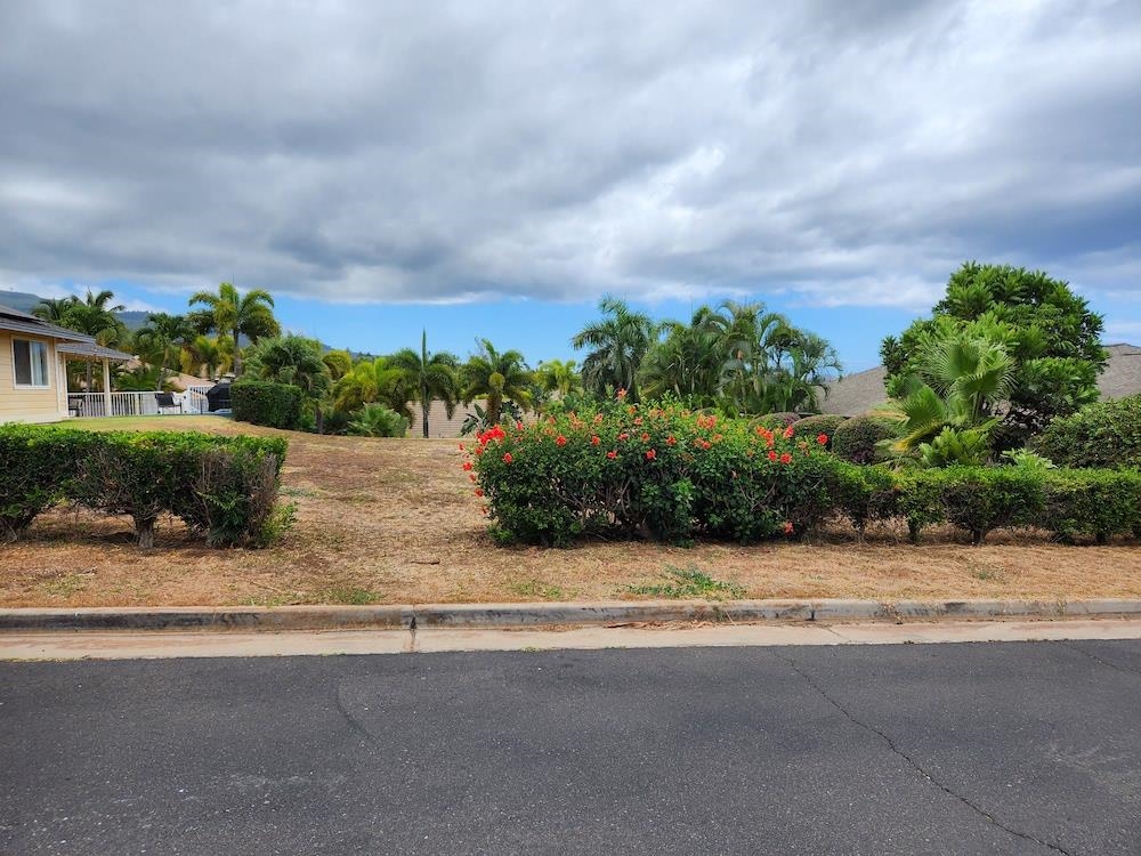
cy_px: 428
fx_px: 758
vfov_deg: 58.9
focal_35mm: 23
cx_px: 570
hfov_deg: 73.9
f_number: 1.8
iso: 20
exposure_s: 1/1571
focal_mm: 5.4
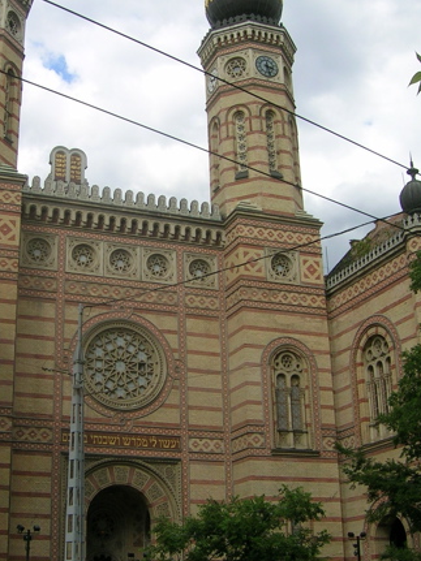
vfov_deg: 36.8
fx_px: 844
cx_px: 125
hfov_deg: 27.8
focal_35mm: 52
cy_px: 292
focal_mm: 5.4
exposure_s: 1/296
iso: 50
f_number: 4.8
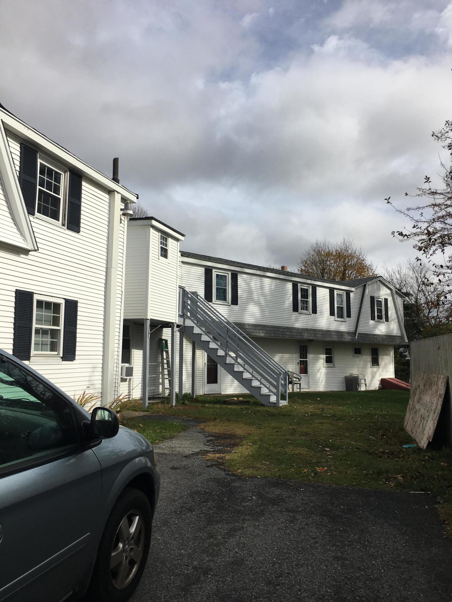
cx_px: 226
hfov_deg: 48.2
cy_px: 301
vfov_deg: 61.7
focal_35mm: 29
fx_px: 505
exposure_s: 1/2747
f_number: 2.2
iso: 25
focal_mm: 4.15
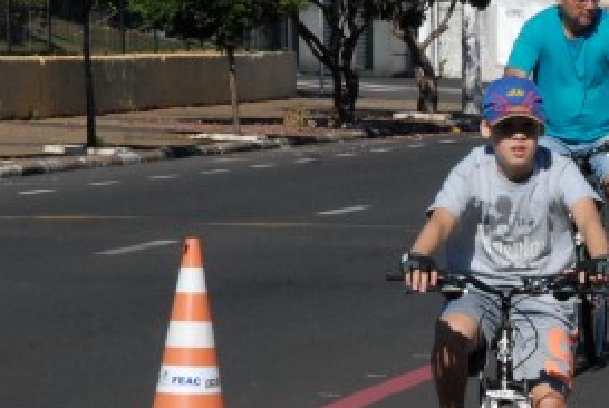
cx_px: 666
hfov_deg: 5.8
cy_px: 350
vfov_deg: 3.9
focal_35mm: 354
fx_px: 5998
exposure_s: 1/750
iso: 800
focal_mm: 90
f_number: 14
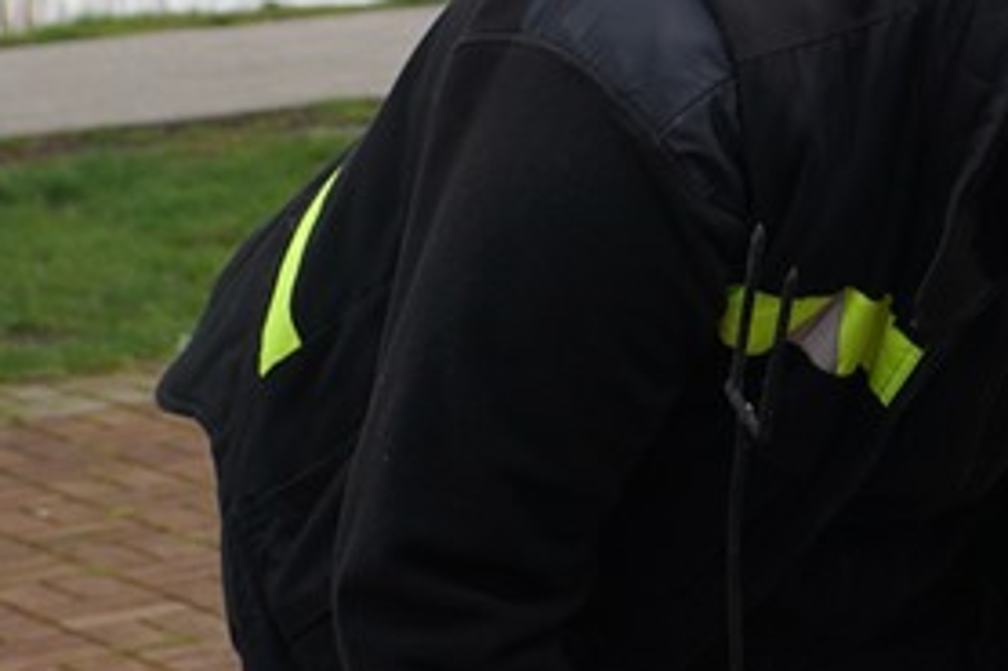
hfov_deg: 11.6
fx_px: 4645
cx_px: 1730
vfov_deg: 8.2
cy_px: 16
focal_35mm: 166
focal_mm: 30
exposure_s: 1/400
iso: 100
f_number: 4.5
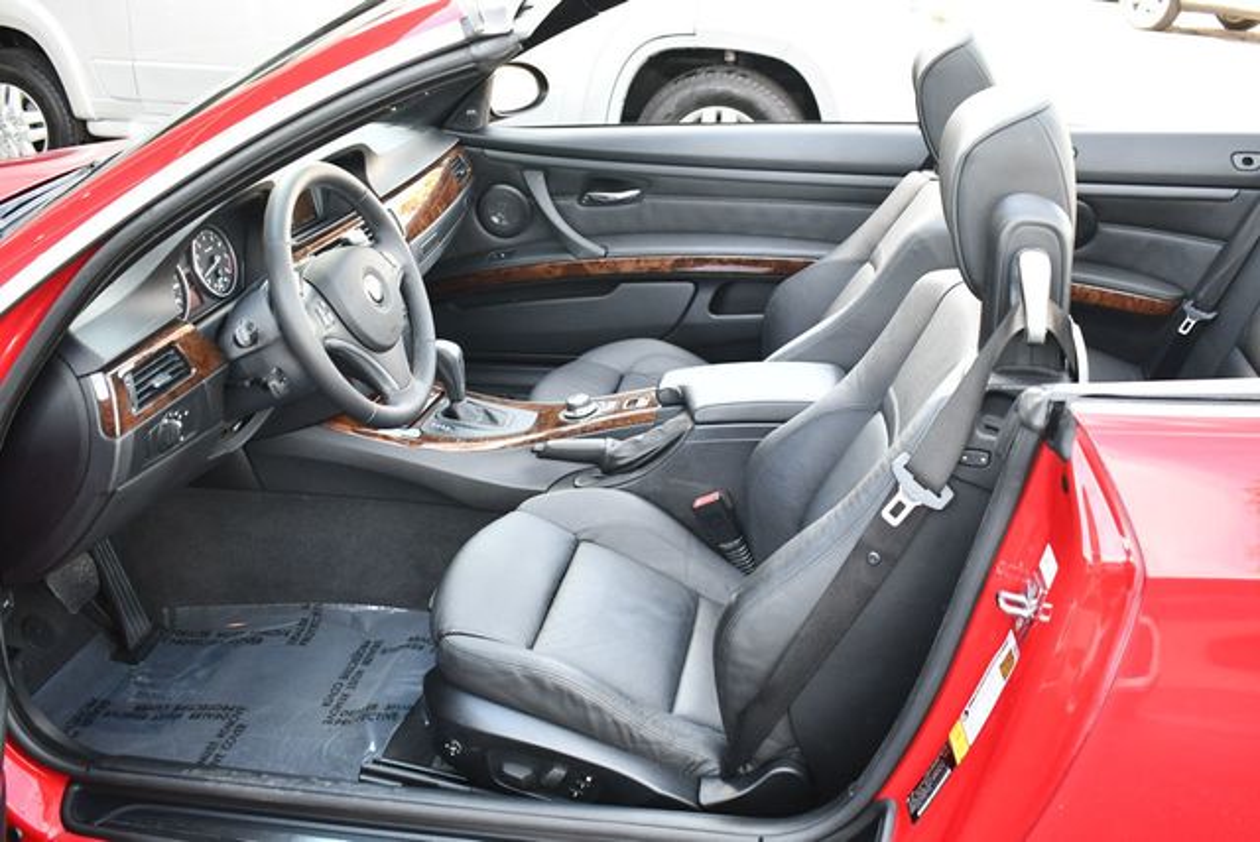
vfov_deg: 36.9
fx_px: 1261
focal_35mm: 36
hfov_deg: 53.1
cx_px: 630
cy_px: 421
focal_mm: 18
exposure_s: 1/200
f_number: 3.5
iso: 800
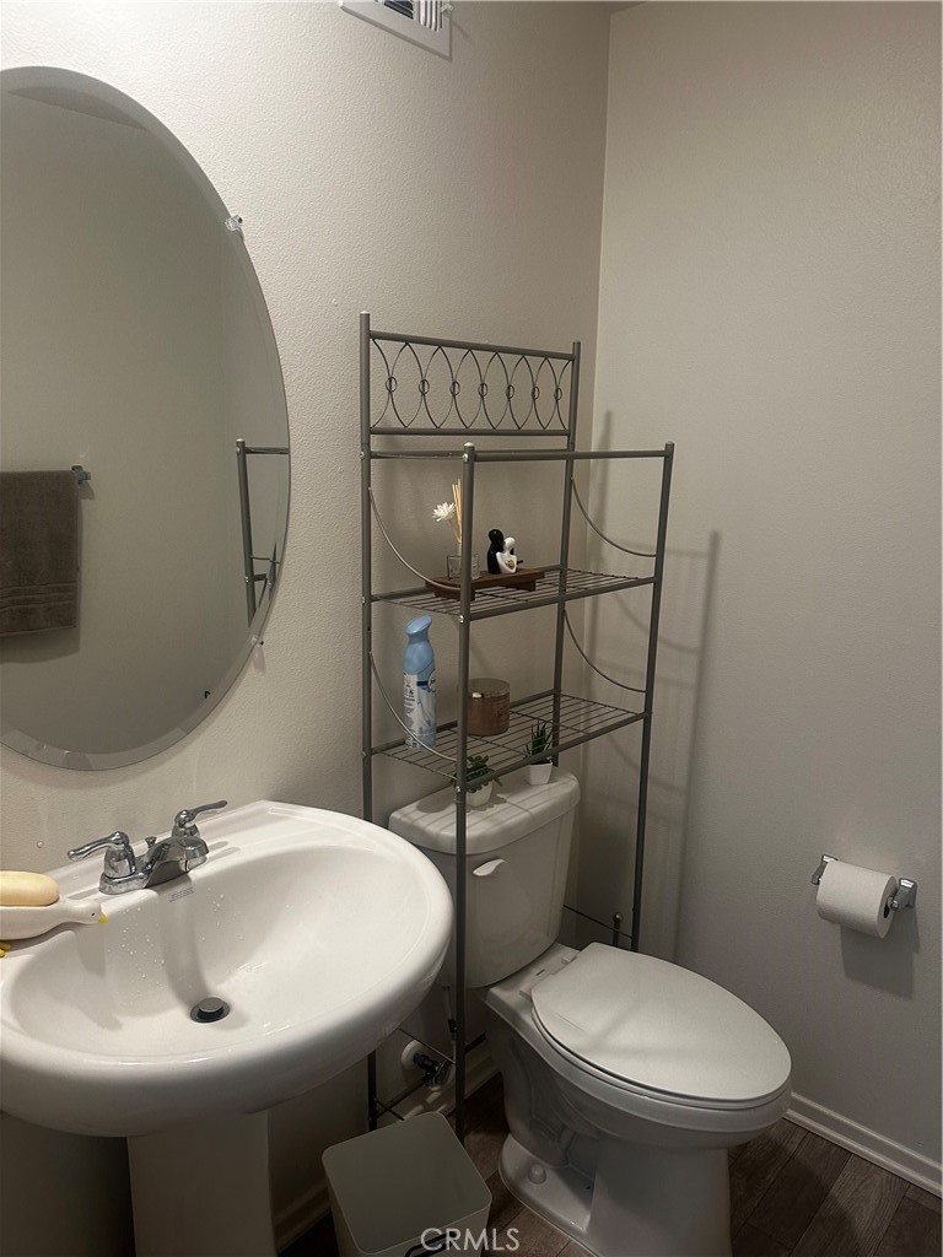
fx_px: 872
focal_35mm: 24
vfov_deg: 71.6
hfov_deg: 56.8
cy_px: 628
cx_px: 472
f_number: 1.78
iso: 200
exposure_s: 1/120
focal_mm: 6.86
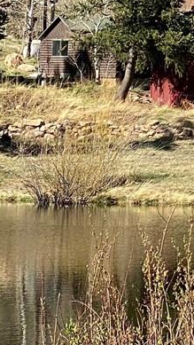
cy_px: -4
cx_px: 551
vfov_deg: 9.2
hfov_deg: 5.0
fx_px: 2129
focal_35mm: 233
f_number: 2
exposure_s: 1/1142
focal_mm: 6
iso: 20
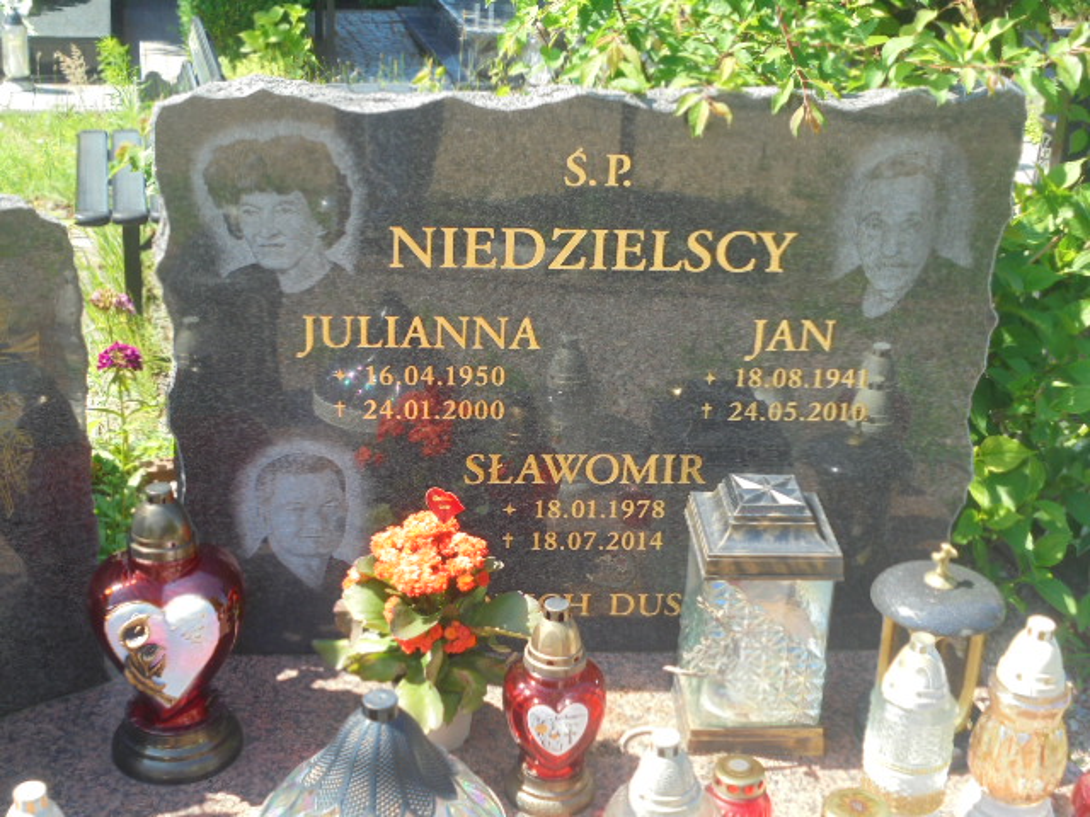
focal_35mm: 49
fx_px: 1543
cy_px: 408
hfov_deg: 38.9
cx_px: 545
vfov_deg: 29.7
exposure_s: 1/125
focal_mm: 8.9
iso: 100
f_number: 4.8
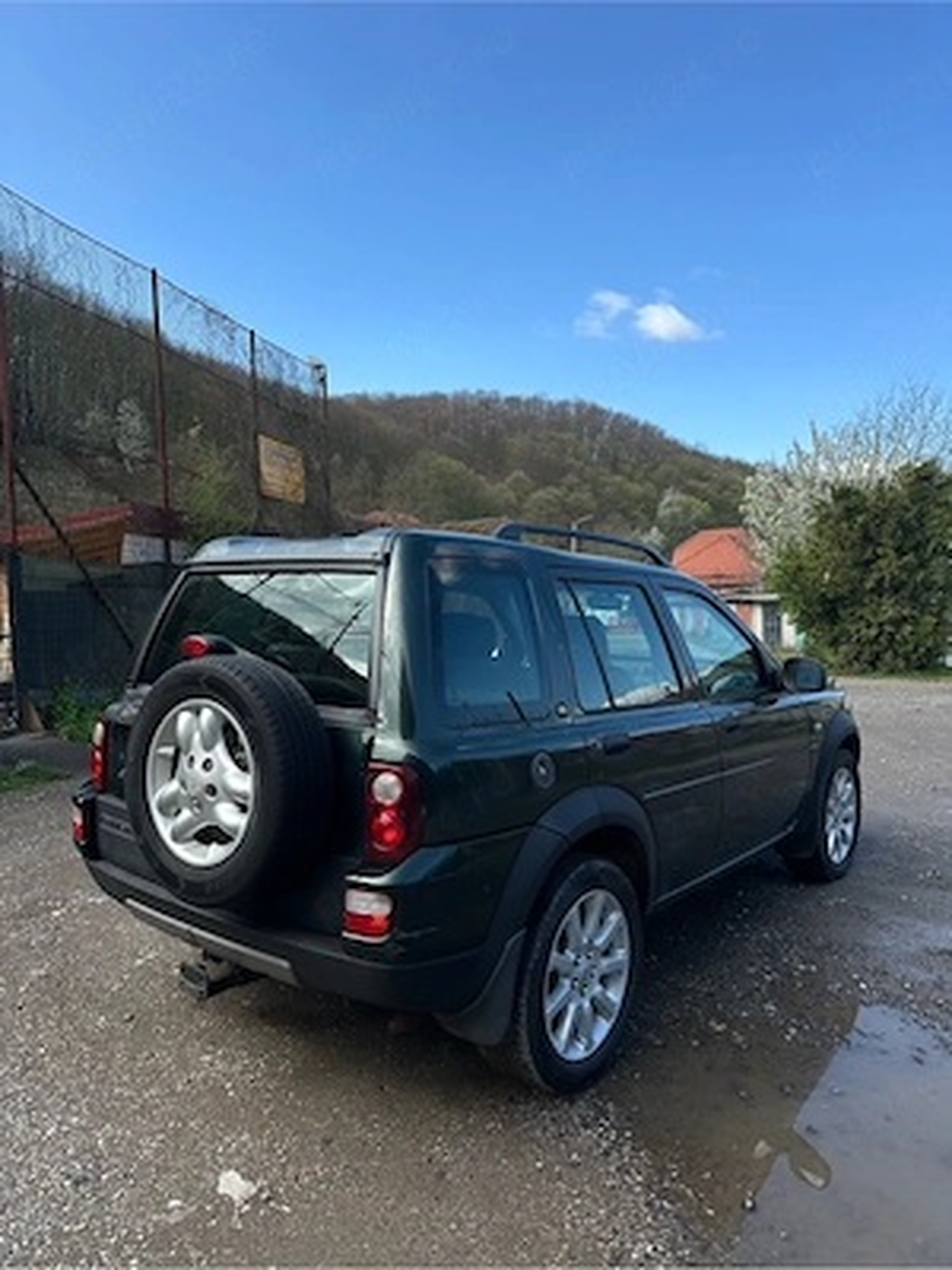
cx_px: 476
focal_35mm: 24
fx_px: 880
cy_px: 635
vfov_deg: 71.6
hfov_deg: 56.8
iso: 80
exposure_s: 1/1019
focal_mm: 6.86
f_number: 1.78
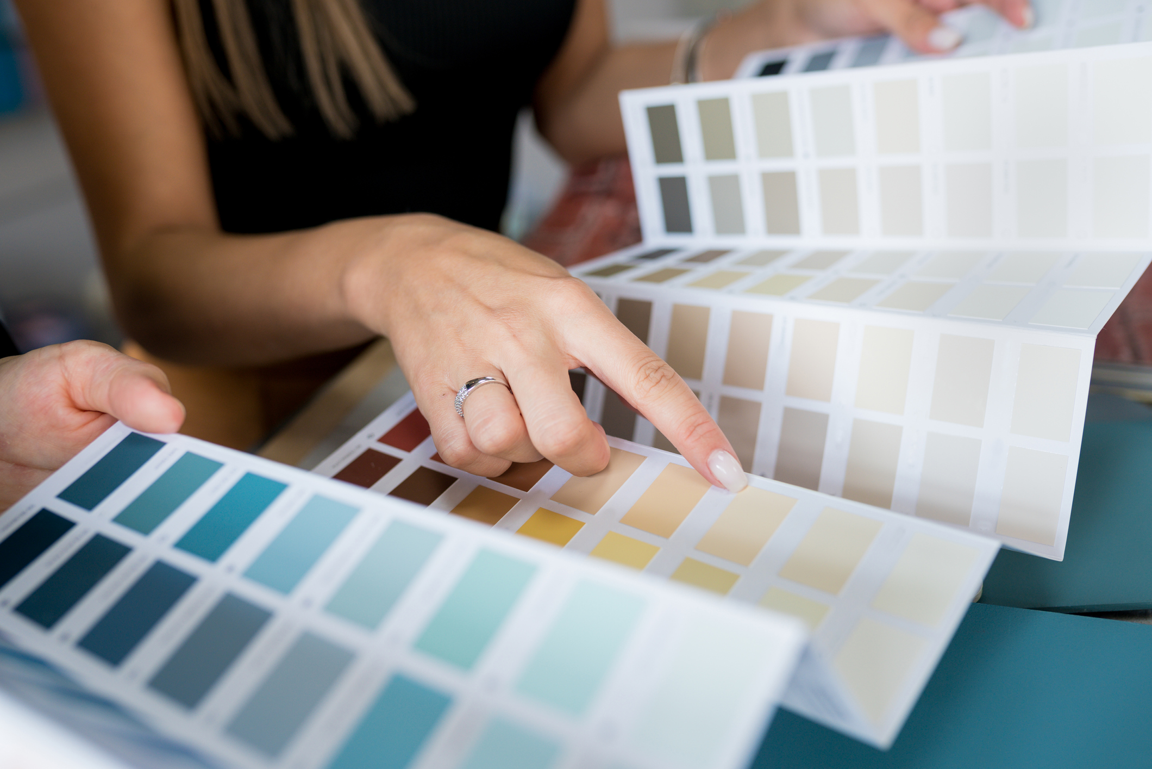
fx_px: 1120
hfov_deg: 54.4
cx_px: 576
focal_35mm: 35
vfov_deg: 37.9
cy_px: 384
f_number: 2.8
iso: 200
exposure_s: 1/125
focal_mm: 35
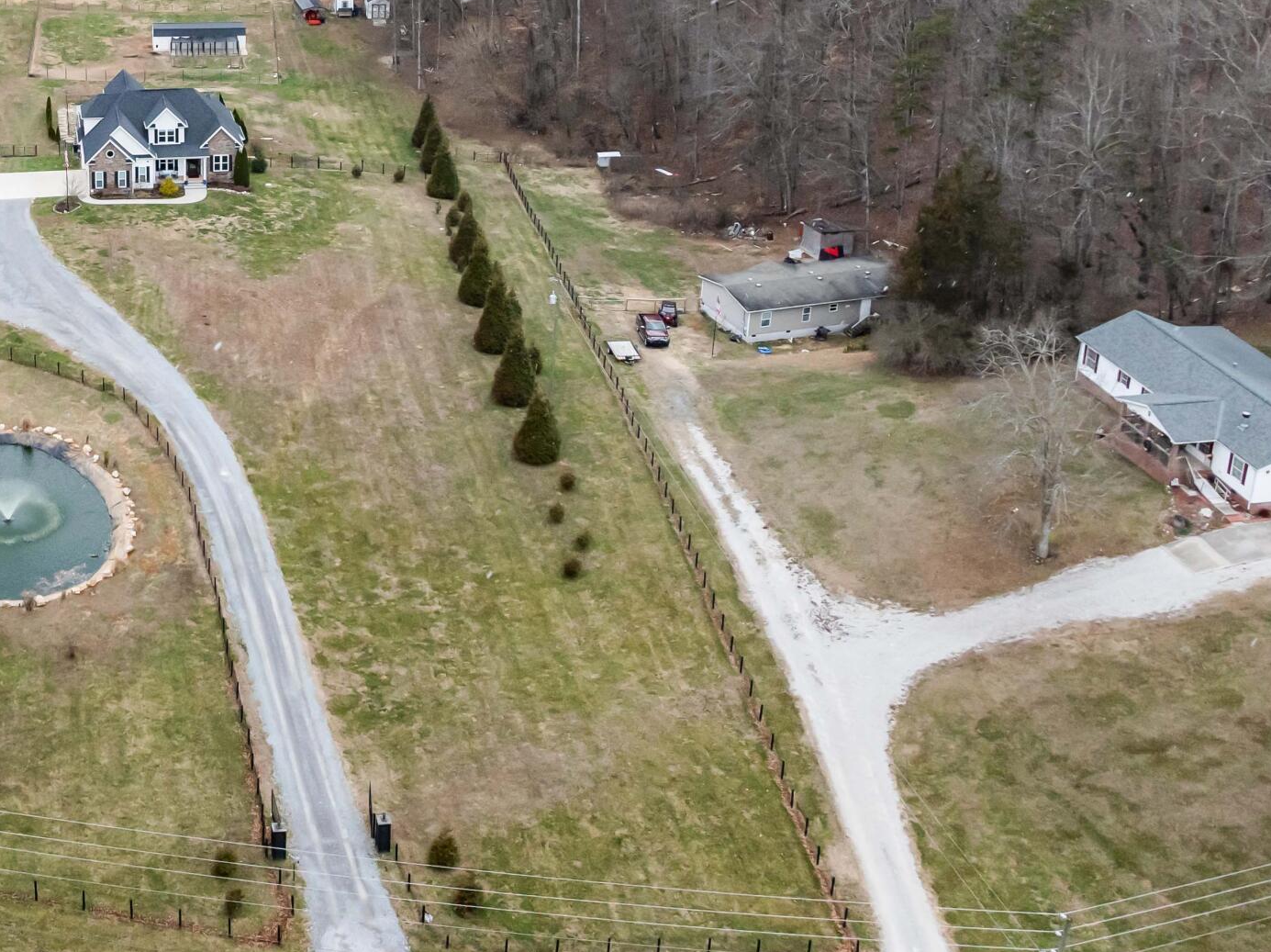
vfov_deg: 27.5
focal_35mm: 52
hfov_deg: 35.2
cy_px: 194
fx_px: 1908
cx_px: 185
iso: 220
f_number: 2.8
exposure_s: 1/400
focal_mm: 12.29
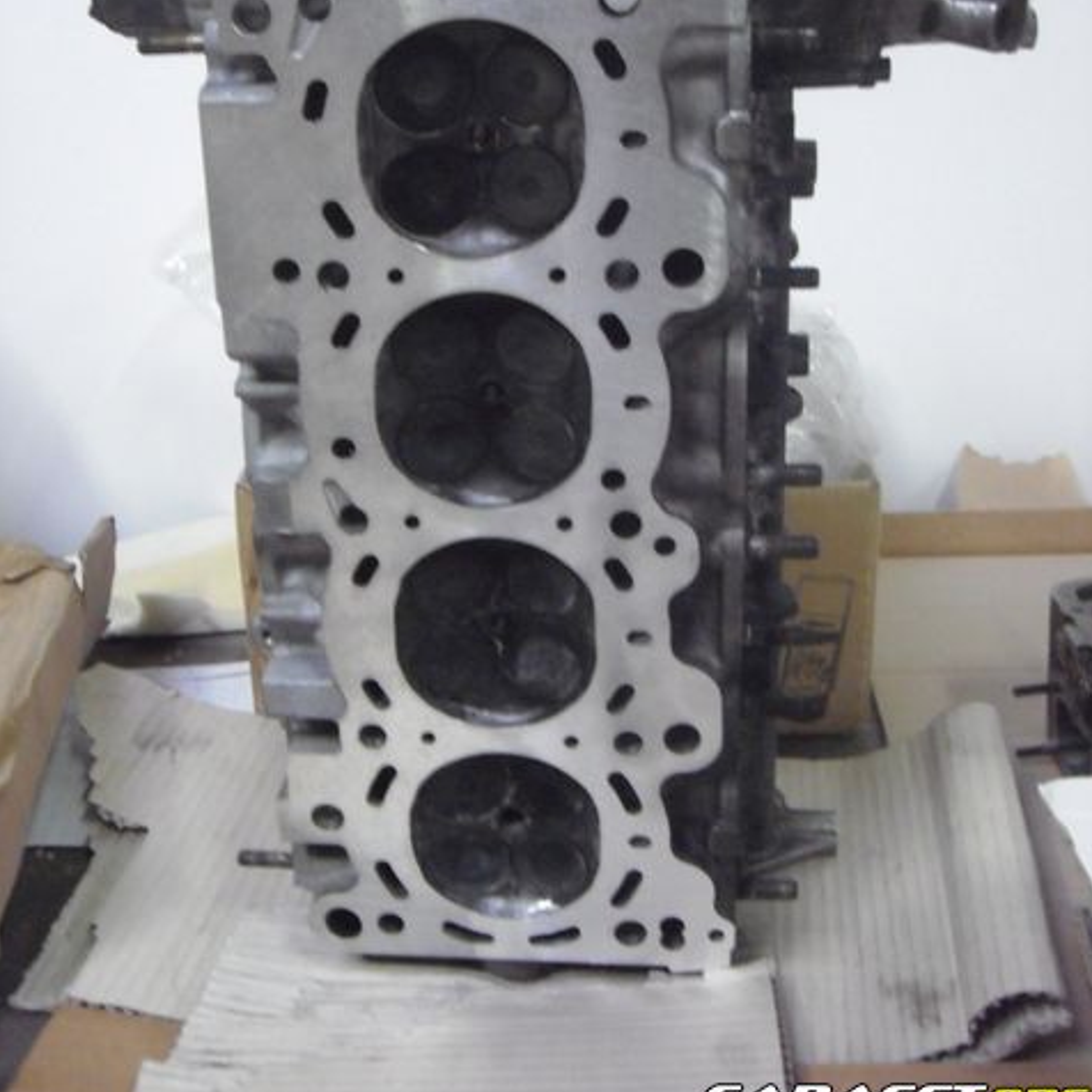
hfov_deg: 38.3
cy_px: 385
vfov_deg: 38.0
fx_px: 1570
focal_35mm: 44
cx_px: 546
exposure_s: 1/30
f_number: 2.7
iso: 800
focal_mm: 6.2
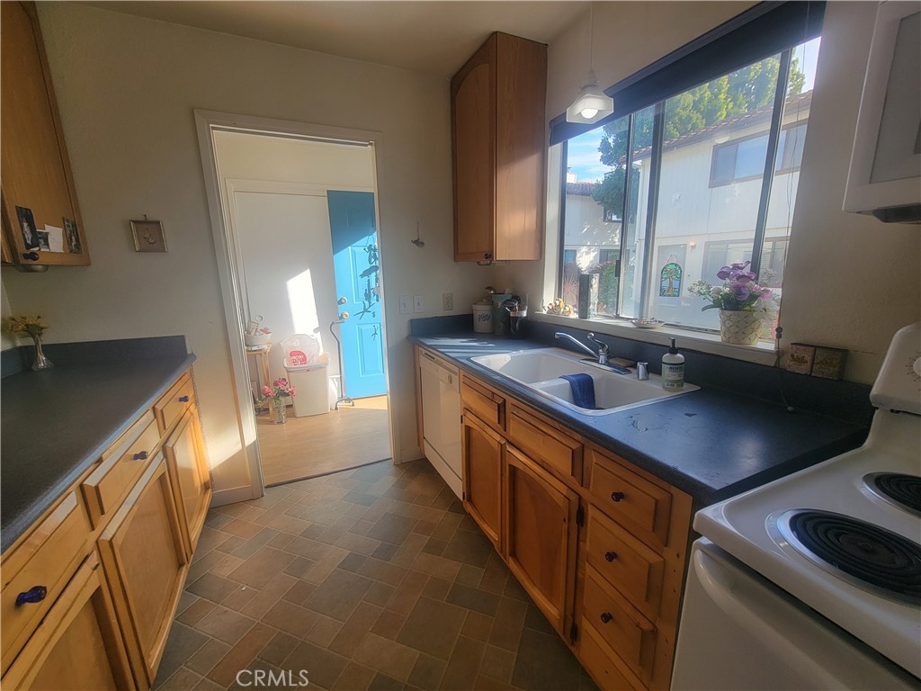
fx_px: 346
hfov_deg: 106.2
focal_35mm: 13
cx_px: 460
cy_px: 346
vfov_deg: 89.9
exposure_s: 1/120
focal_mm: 2.2
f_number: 2.2
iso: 50
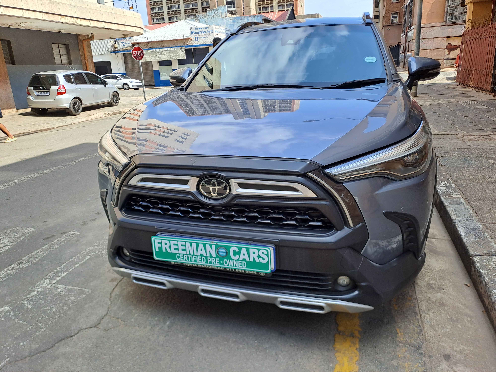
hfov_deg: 69.4
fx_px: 358
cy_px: 186
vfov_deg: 54.9
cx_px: 248
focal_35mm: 25
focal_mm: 4.65
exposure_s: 1/500
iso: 32
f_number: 1.8
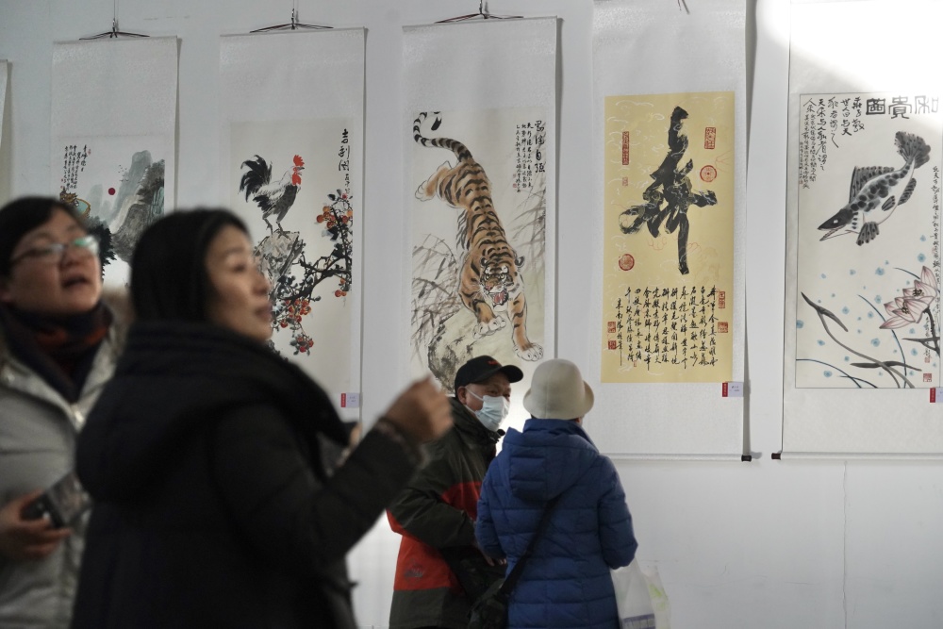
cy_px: 314
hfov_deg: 17.1
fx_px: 3144
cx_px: 472
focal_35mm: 120
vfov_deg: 11.4
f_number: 6.3
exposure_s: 1/1250
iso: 4000
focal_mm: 120
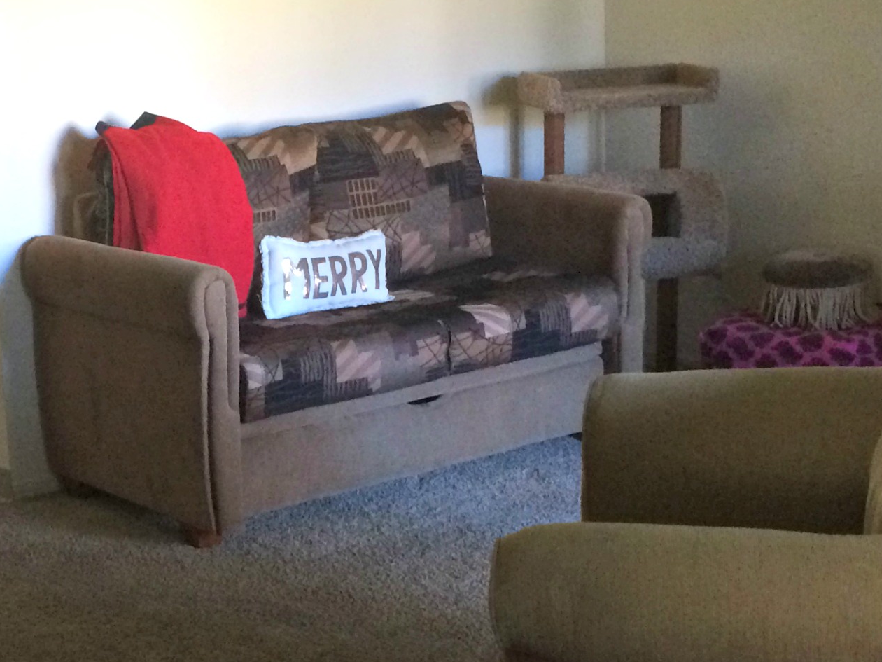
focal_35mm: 72
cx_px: 242
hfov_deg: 26.7
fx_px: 1835
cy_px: 401
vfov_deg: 20.4
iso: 250
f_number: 2.2
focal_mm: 4.15
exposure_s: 1/30
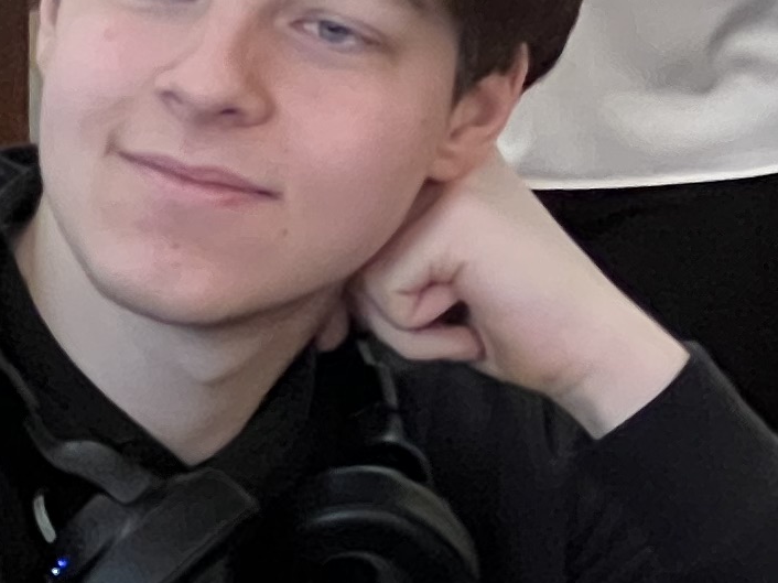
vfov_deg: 3.4
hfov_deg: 4.4
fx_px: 9886
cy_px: -487
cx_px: 2021
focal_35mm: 440
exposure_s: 1/50
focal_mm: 9
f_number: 2.8
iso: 400
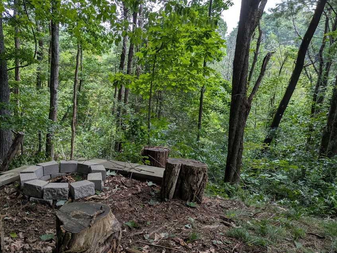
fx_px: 292
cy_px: 125
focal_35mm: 30
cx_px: 140
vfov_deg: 46.8
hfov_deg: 59.6
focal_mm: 5.43
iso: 49
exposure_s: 1/314
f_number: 1.89
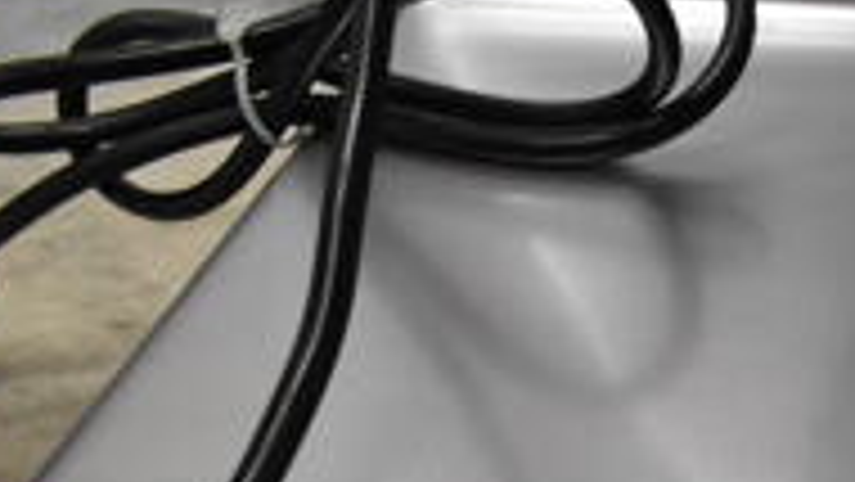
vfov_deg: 12.2
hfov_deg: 21.3
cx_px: 1094
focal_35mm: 91
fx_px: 2064
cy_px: 856
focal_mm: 18
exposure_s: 1/30
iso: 1600
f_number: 3.5
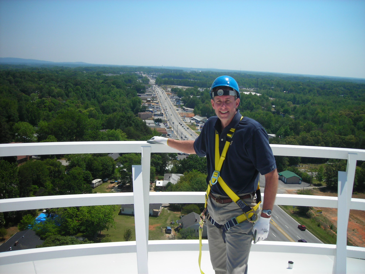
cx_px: 182
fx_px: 401
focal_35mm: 38
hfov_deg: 49.0
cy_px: 137
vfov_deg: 37.7
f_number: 6.4
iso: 50
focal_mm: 6.3
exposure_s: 1/207
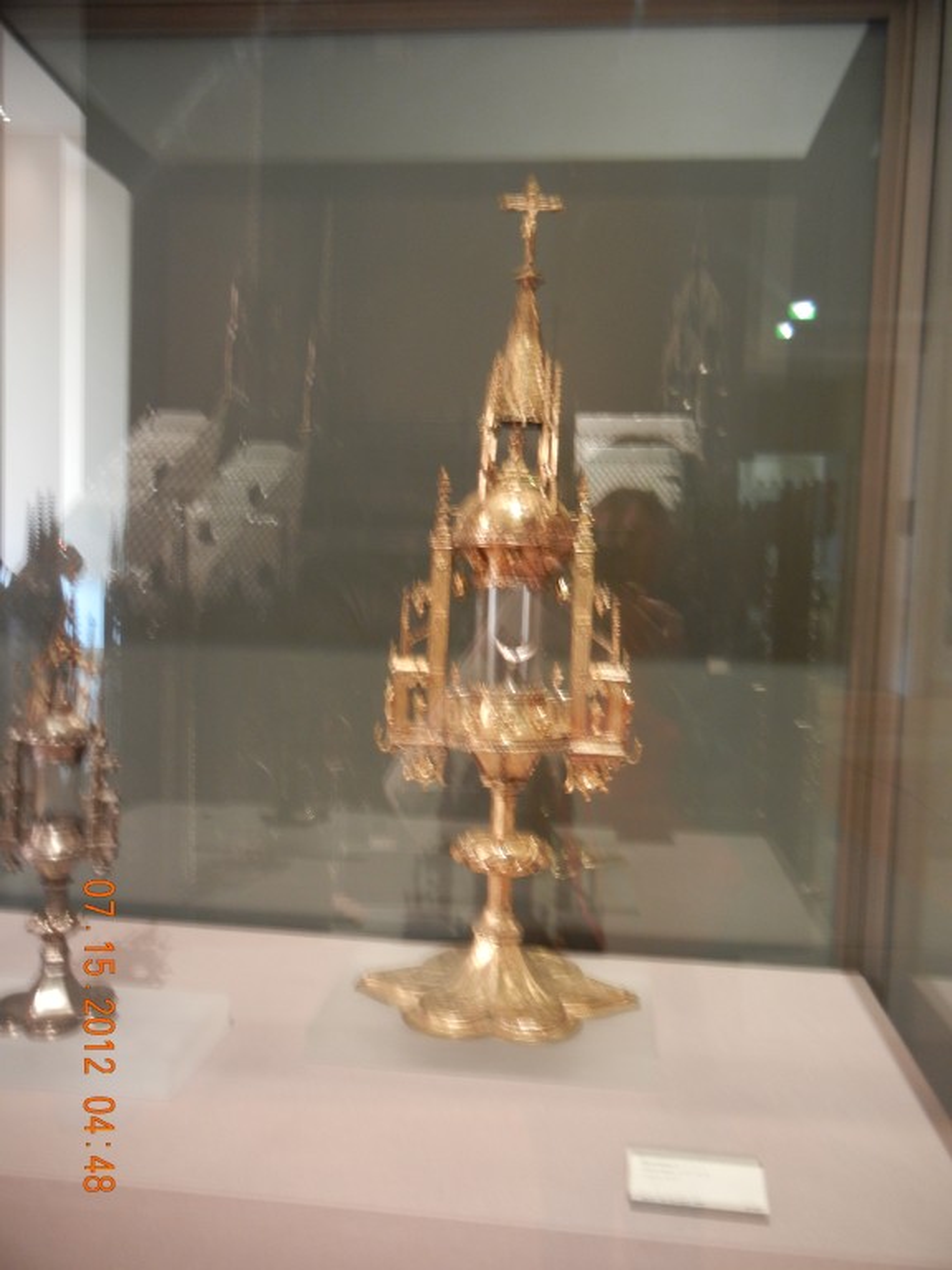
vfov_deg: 60.0
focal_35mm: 30
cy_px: 635
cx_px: 476
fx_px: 1100
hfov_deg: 46.8
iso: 217
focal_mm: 5.4
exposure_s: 1
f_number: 3.5
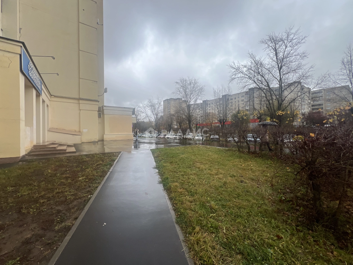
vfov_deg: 89.9
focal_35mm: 13
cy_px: 132
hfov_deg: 106.2
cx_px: 176
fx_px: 133
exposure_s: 1/475
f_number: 1.8
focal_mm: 1.57
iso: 32
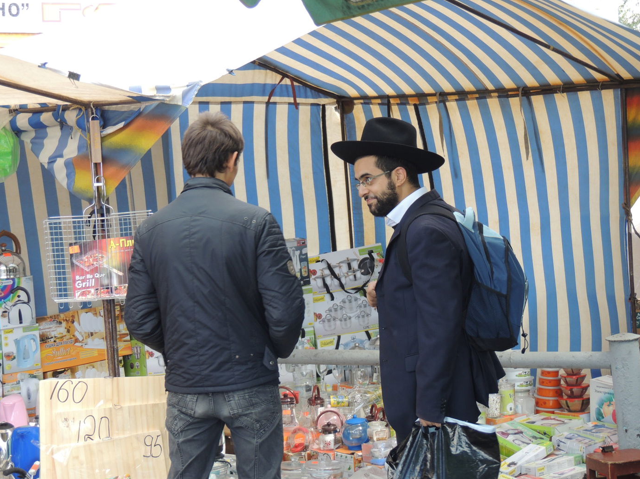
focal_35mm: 91
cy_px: 241
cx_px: 321
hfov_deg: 21.5
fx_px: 1682
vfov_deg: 16.2
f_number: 4.1
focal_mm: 16
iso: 140
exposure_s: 1/100
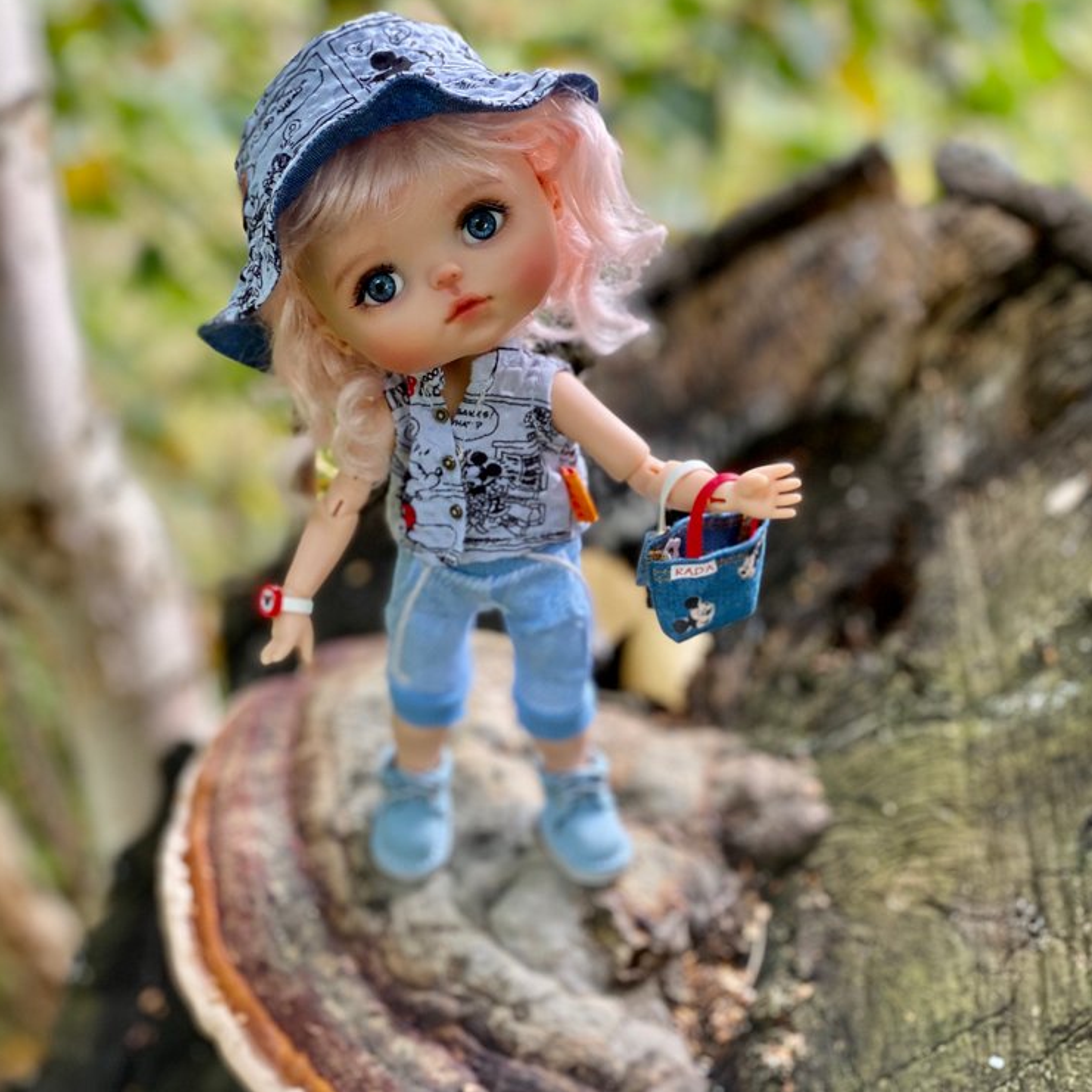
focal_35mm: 62
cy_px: 485
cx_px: 544
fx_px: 2213
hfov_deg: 27.7
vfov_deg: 27.7
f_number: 2
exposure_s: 1/122
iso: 160
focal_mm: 6
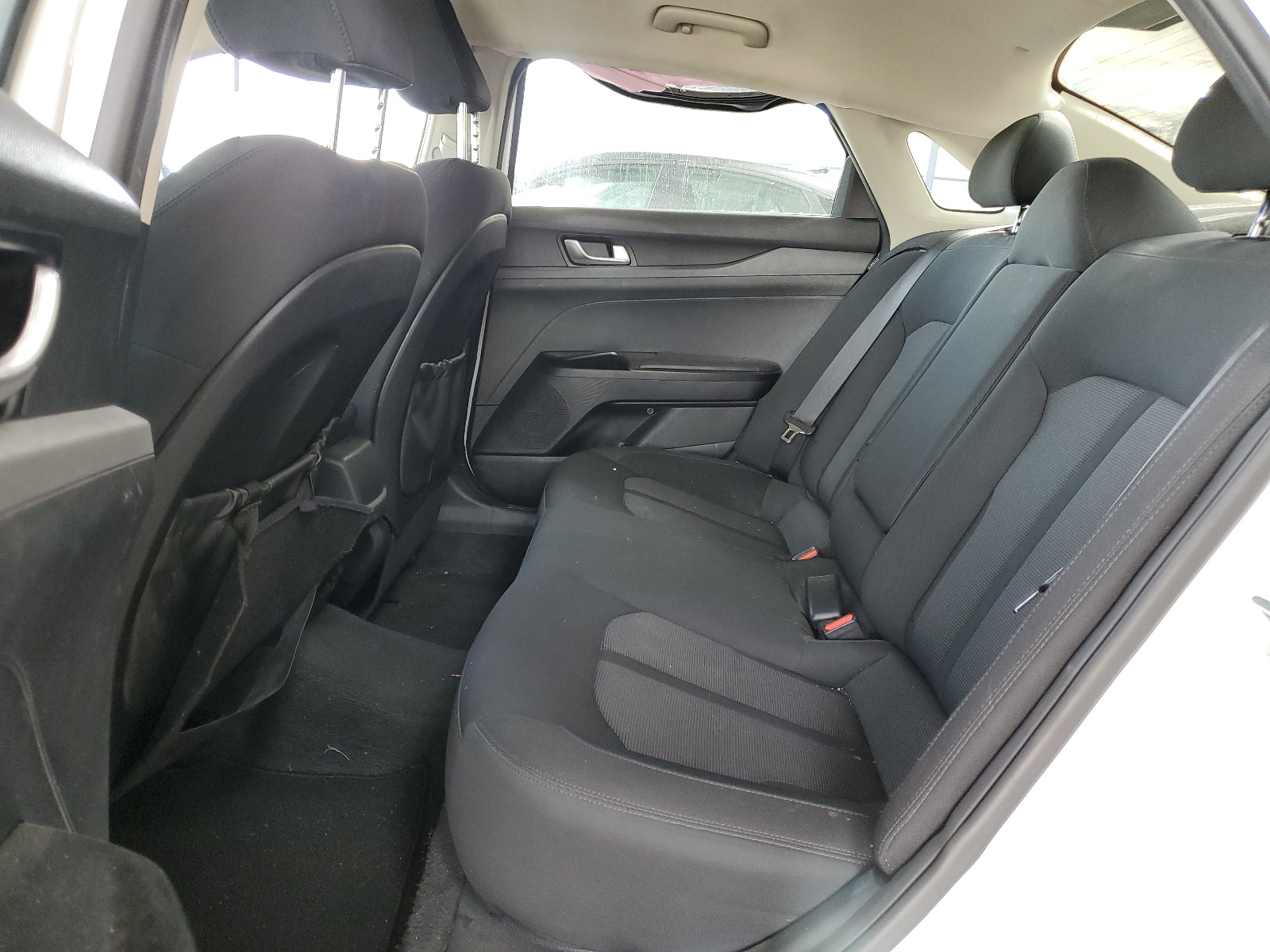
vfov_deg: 53.1
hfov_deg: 67.3
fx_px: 954
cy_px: 476
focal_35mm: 26
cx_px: 635
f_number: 1.5
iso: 105
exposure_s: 1/60.2
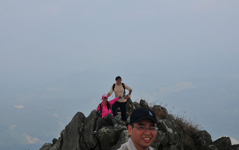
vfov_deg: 16.9
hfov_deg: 26.8
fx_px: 502
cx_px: 119
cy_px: 77
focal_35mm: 77
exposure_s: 1/400
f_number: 10
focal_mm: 50
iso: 200
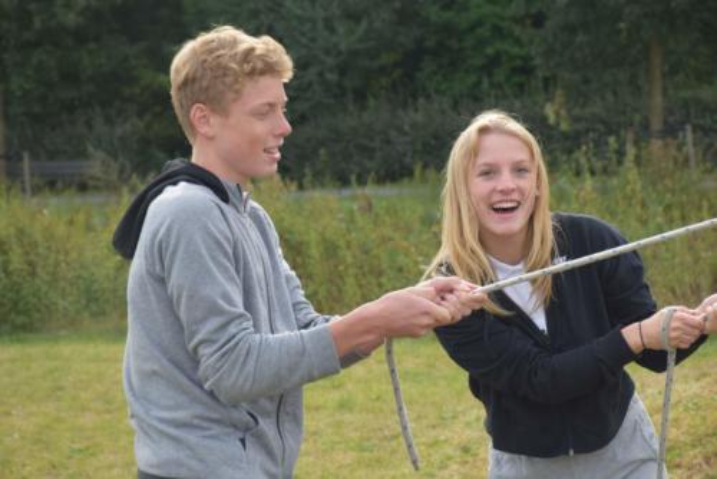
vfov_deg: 11.4
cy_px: 240
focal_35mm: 120
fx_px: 2391
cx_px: 358
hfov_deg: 17.1
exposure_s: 1/250
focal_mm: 80
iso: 320
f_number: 8
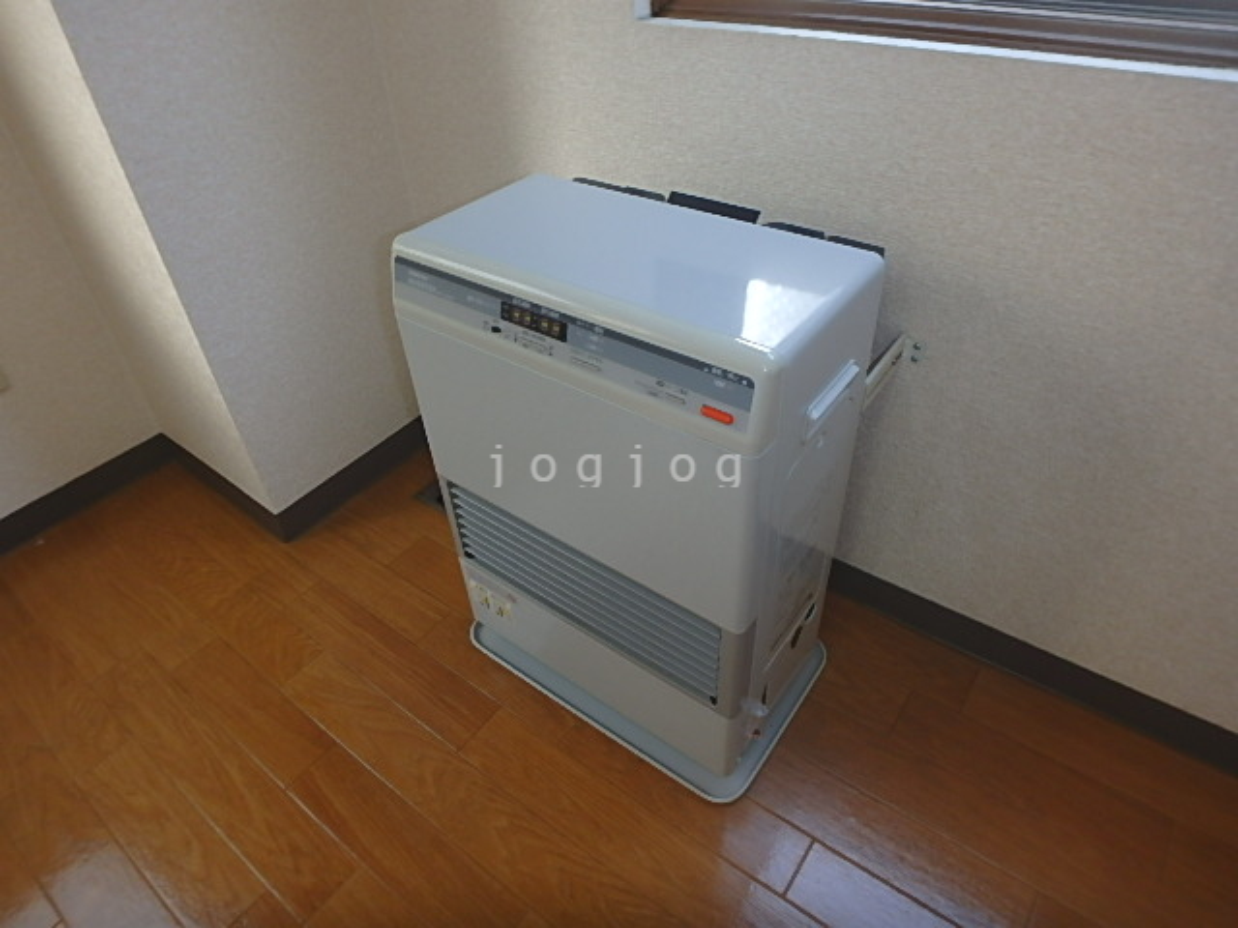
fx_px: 751
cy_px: 464
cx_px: 619
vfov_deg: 63.4
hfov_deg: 79.0
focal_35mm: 21
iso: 200
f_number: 3.5
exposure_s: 1/30
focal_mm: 3.7
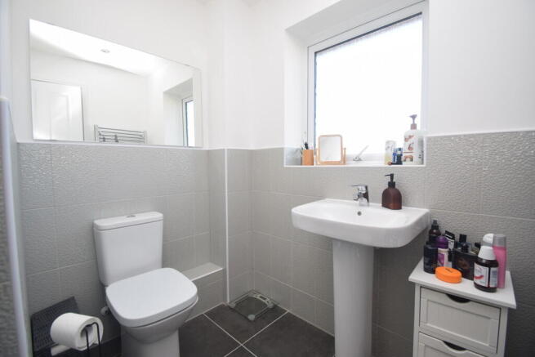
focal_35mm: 15
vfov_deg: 77.4
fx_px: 223
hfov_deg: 100.4
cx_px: 268
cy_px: 178
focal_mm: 10
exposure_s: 1/125
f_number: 5.6
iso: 400
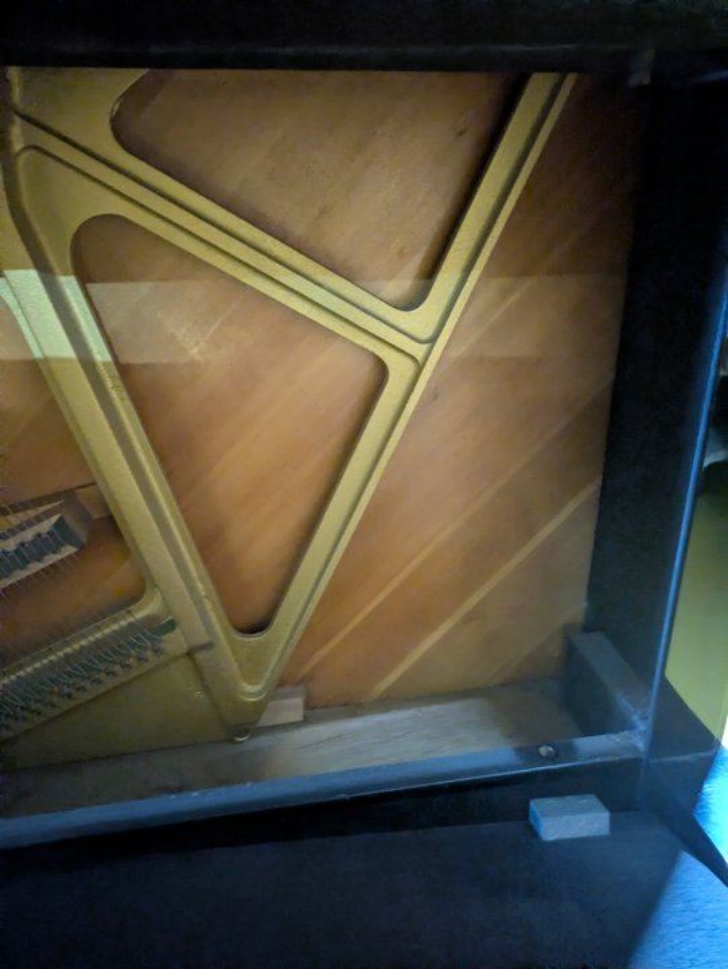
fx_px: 700
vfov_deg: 69.4
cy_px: 484
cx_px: 364
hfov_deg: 54.9
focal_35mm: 25
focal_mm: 5.43
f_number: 1.89
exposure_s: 1/13.3
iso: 3908
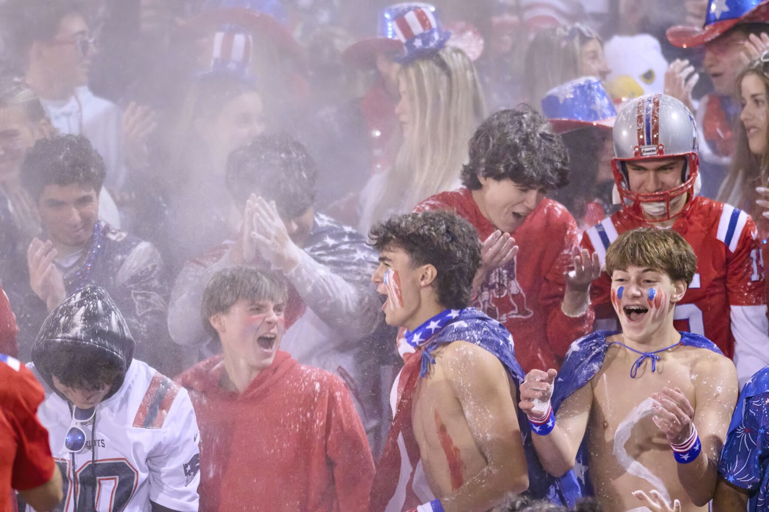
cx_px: 384
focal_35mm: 450
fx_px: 9609
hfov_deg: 4.6
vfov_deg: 3.1
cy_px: 256
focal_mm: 300
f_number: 2.8
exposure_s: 1/500
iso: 12800
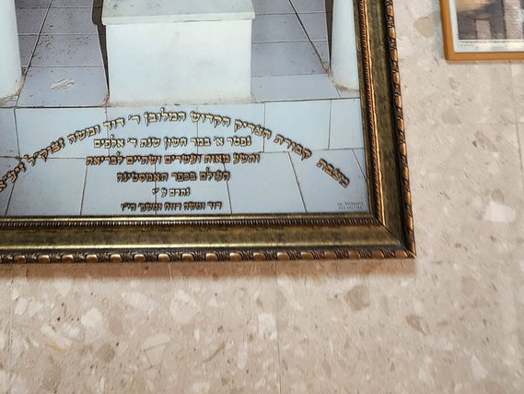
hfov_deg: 54.8
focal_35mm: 32
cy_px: -72
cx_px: 147
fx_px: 485
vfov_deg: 35.4
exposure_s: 1/50
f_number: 2.2
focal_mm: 2.2
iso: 250
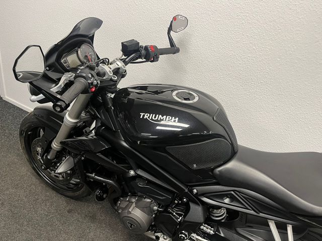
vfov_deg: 53.1
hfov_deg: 67.3
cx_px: 161
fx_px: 242
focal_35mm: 26
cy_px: 120
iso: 80
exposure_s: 1/50
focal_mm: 5.1
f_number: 1.6
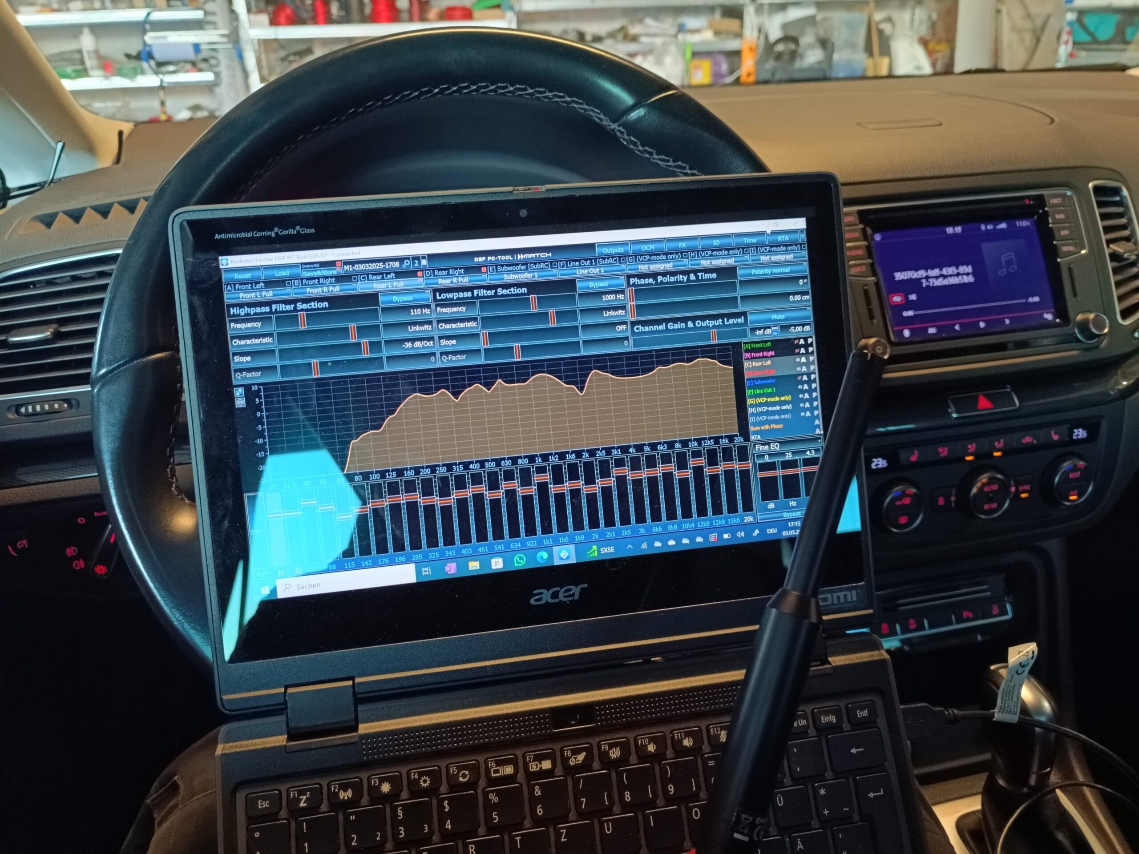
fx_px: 790
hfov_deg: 71.6
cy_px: 427
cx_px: 570
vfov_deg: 56.8
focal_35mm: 24
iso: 629
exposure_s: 1/33.3
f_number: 1.88
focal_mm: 5.59
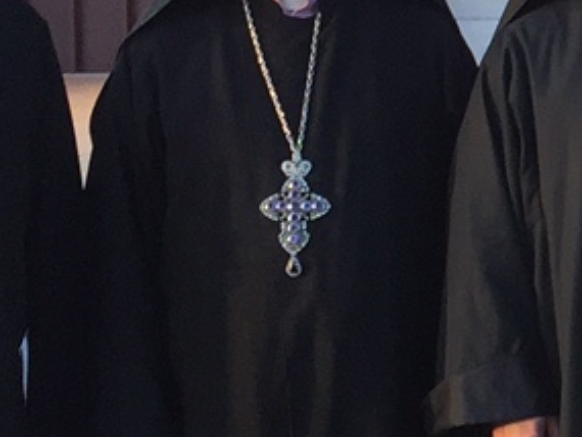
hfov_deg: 10.8
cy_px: 84
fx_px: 2792
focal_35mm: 166
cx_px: 1186
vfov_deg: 8.9
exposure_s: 1/120
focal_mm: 4.15
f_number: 2.2
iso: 50
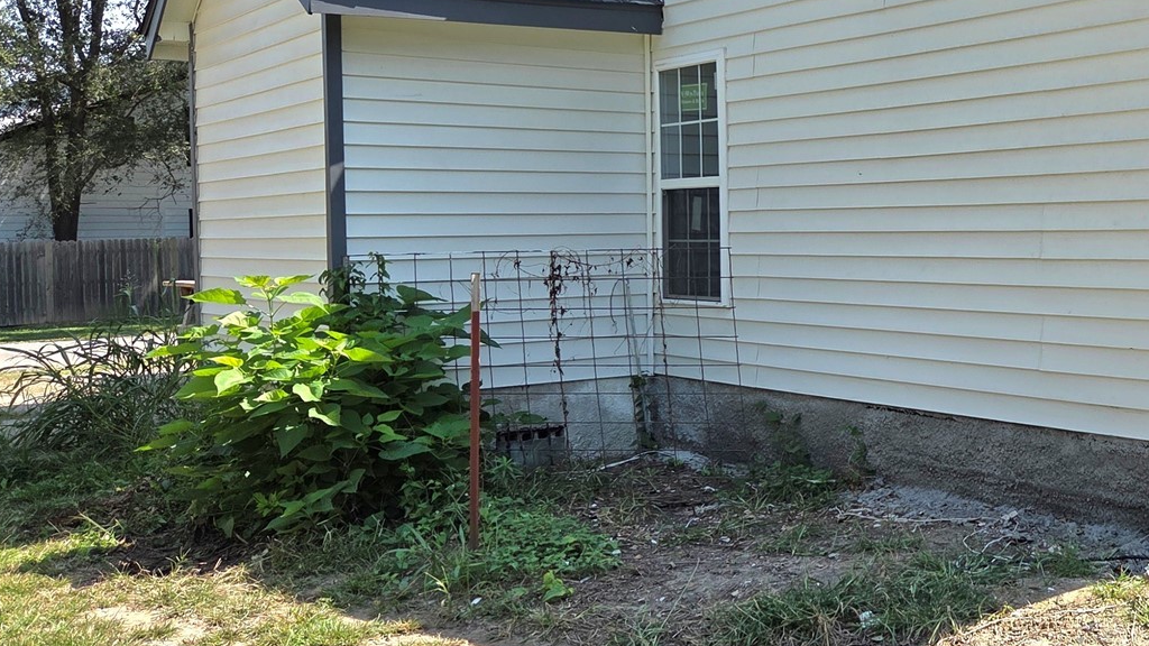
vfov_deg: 25.4
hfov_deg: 40.6
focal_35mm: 47
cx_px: 1024
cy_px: 260
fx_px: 1432
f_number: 1.8
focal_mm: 5.4
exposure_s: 1/3333
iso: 80
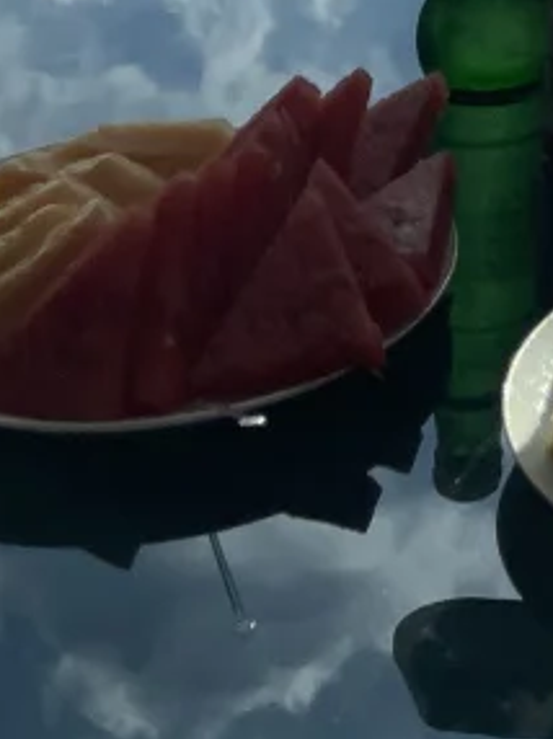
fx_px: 2688
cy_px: -747
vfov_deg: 13.4
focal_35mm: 126
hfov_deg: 10.8
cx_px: 1090
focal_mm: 5.1
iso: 50
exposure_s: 1/4717
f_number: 1.6
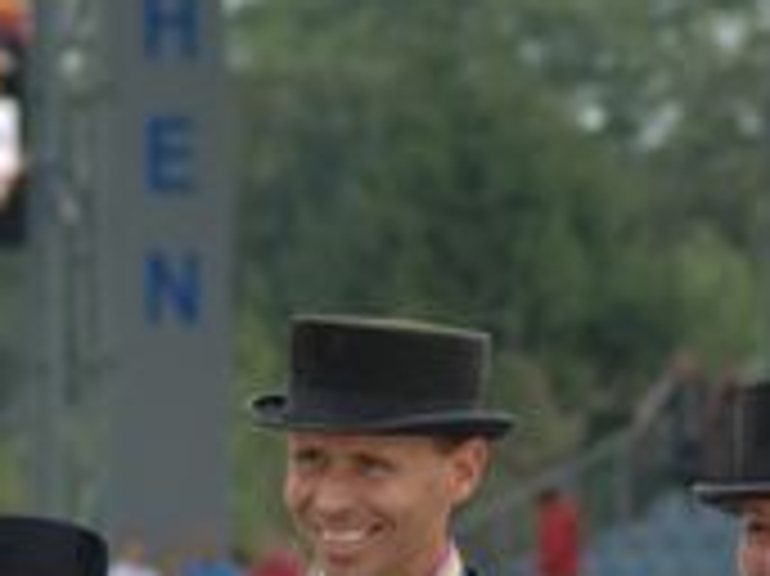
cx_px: 432
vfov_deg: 2.6
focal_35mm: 566
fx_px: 12577
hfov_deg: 3.5
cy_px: 857
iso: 200
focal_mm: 105
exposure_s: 1/250
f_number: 5.6
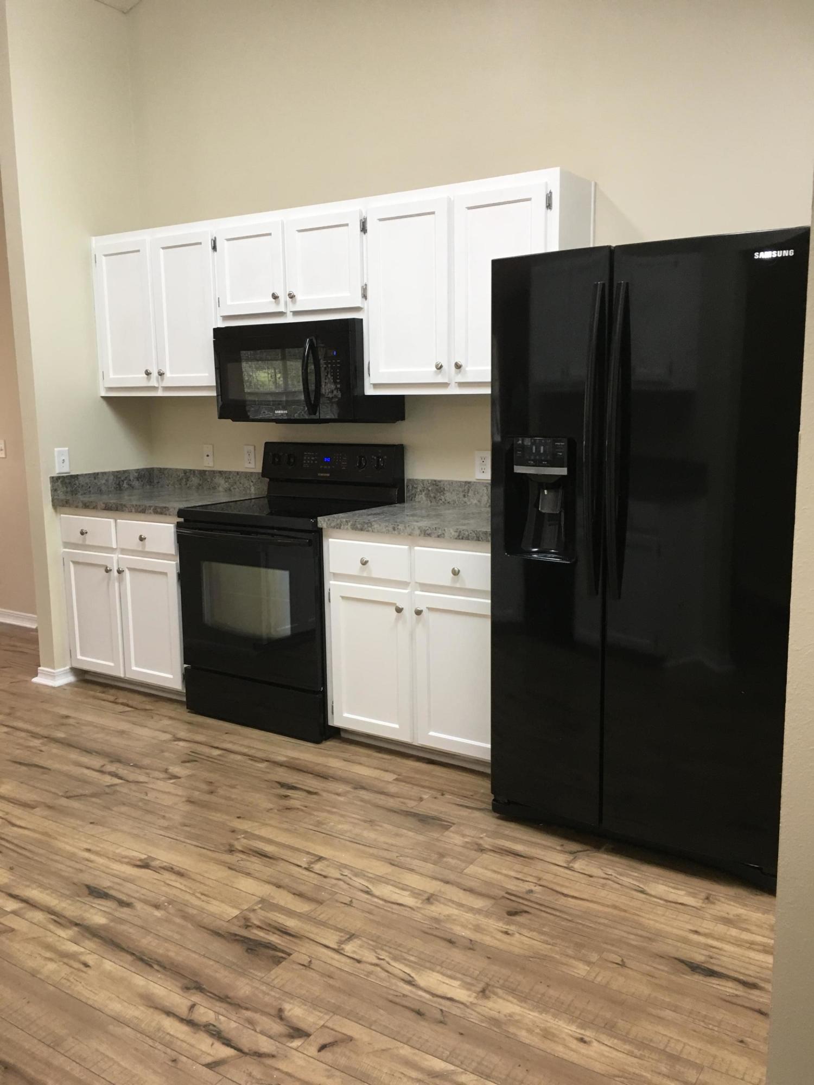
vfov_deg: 61.7
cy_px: 542
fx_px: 909
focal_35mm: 29
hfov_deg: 48.2
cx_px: 407
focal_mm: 4.15
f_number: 2.2
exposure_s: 1/30
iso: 80
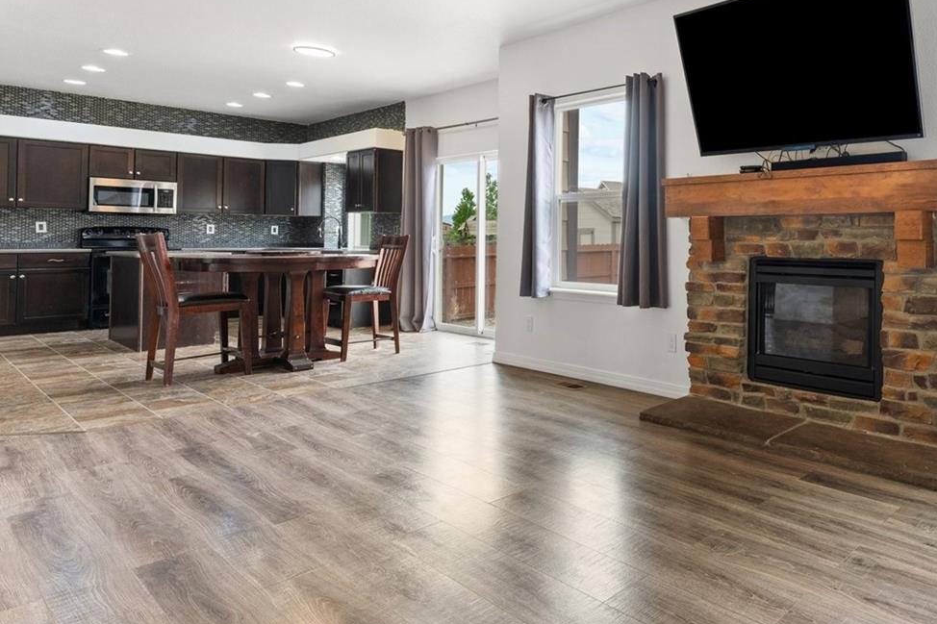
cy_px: 239
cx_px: 754
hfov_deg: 68.5
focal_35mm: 23
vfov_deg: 54.6
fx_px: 598
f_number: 9
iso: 400
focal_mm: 14
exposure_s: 1/6
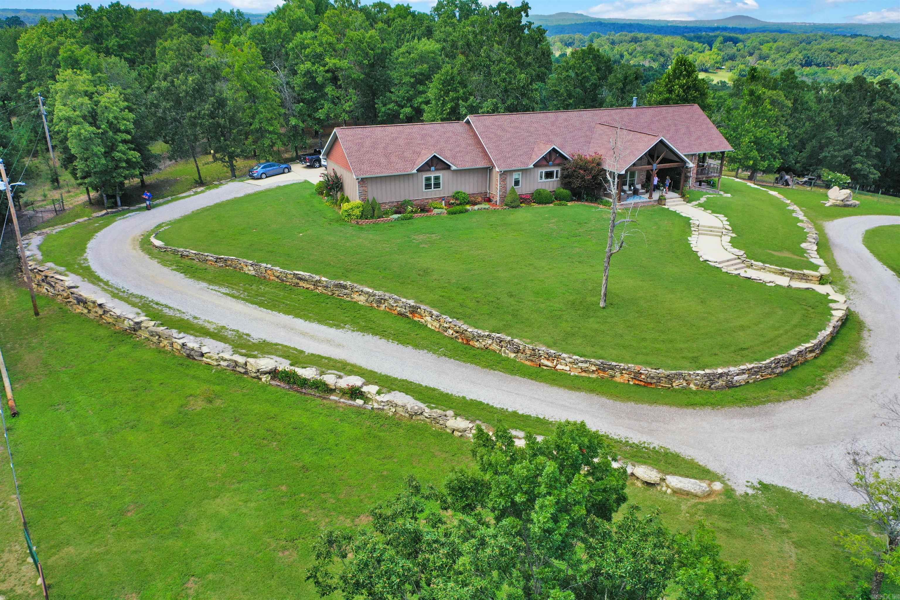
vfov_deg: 46.4
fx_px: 700
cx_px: 450
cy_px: 300
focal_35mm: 28
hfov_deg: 65.5
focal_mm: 10.26
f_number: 2.8
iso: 100
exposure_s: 1/640
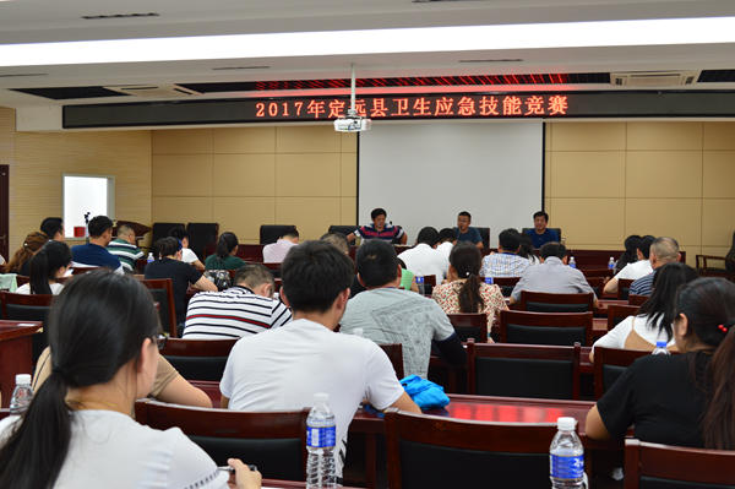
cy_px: 244
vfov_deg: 28.9
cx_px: 368
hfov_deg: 42.4
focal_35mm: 46
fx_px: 949
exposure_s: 1/15
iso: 400
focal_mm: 31
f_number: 6.3
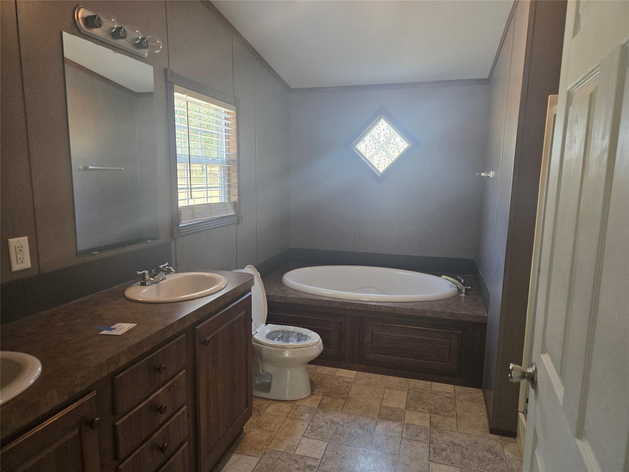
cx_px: 314
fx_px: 418
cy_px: 236
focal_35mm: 23
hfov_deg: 73.9
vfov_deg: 58.9
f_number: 1.8
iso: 250
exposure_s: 1/120
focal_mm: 5.4
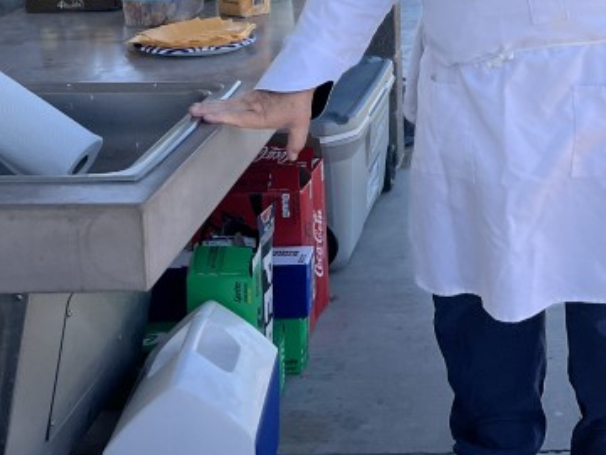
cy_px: -19
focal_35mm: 74
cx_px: 539
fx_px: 1295
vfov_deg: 19.2
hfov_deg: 25.6
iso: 50
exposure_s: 1/2513
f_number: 1.6
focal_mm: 5.1
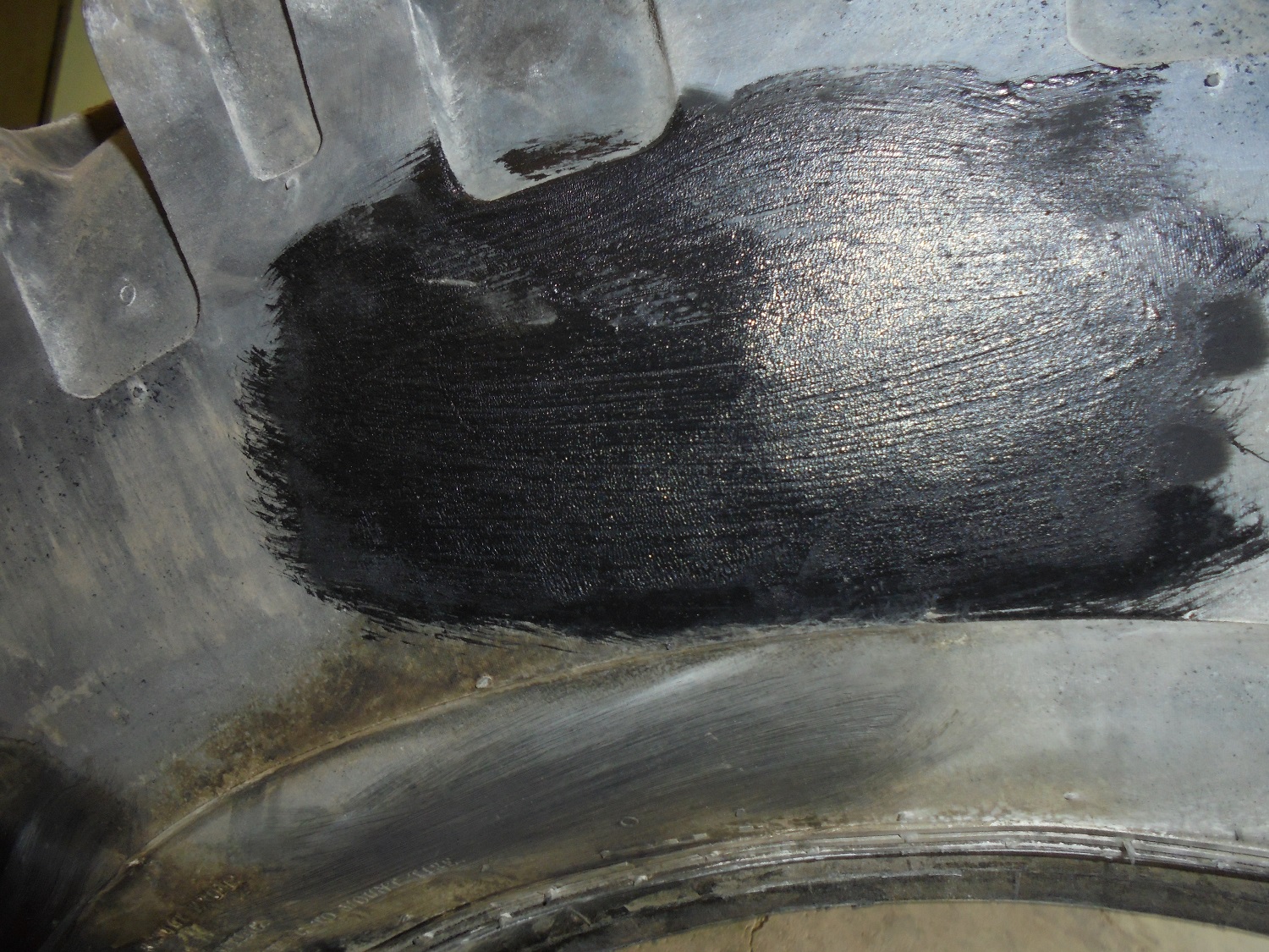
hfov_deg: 67.3
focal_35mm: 26
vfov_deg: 53.1
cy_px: 476
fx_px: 953
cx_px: 634
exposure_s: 1/30
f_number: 3.5
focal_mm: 4.6
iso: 200
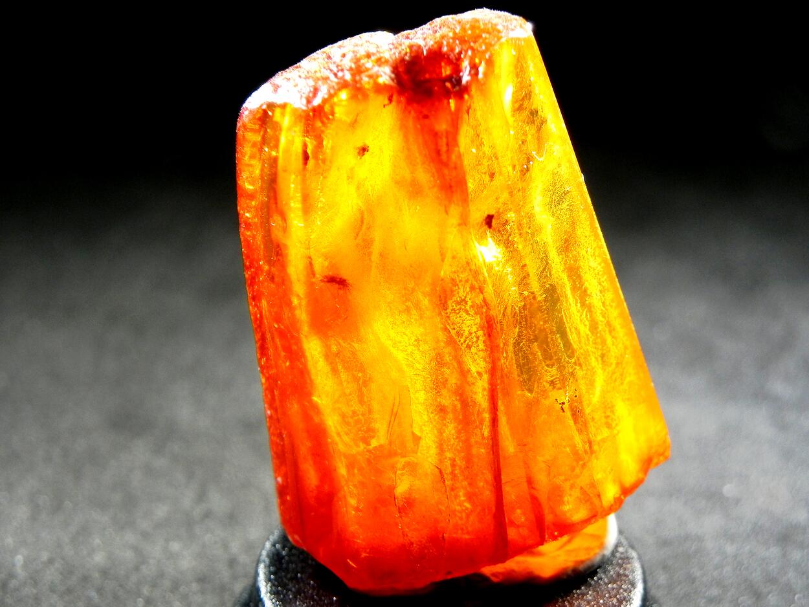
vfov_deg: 19.6
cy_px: 304
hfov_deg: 26.0
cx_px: 404
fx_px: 1753
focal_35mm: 75
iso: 235
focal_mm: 13.4
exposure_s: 1/29.6
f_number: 4
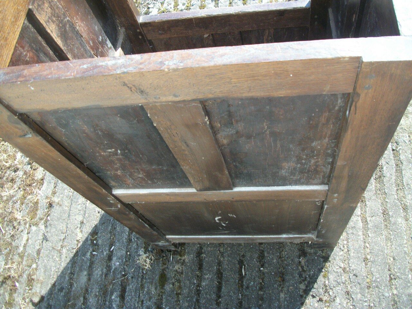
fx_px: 381
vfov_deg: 44.2
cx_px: 206
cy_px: 154
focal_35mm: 32
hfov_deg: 56.8
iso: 80
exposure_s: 1/200
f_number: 2.9
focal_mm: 5.7
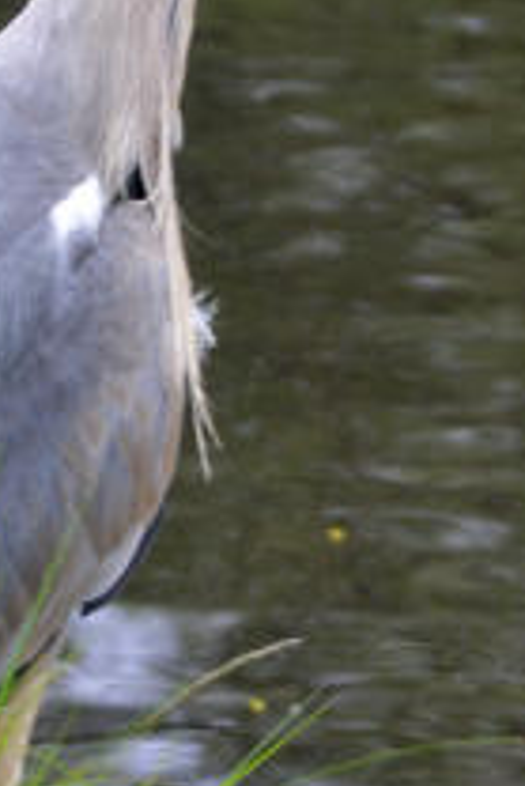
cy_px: 76
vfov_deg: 2.8
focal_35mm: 729
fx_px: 15915
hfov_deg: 1.9
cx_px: 227
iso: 400
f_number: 8
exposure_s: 1/160
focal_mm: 135
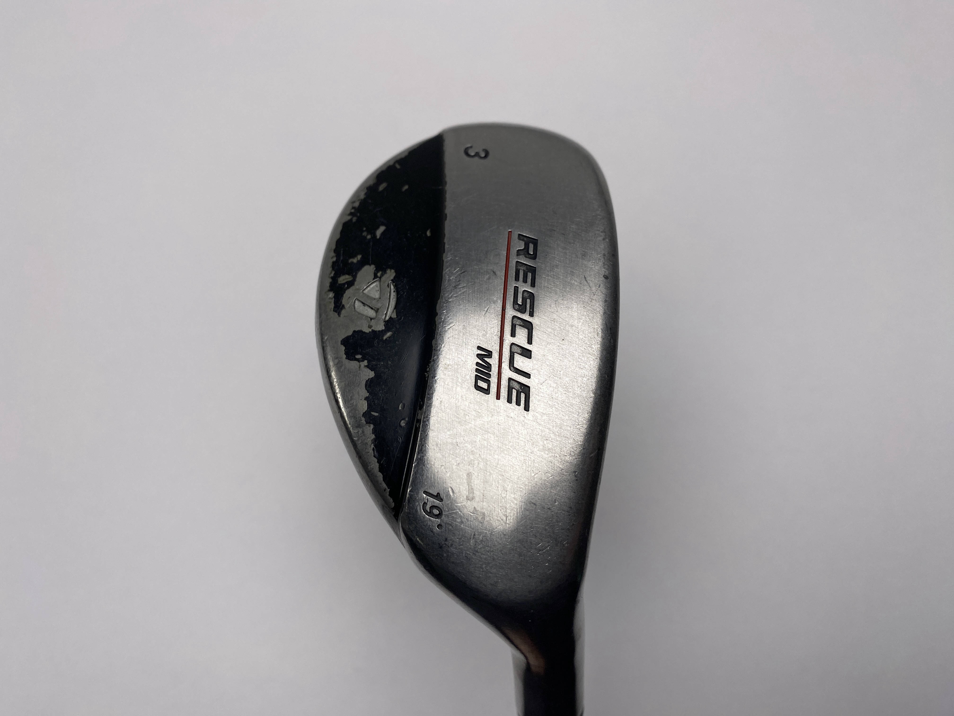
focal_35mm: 25
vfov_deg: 54.9
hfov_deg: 69.4
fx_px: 689
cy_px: 358
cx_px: 477
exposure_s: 1/560
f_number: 1.8
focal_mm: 4.25
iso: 32
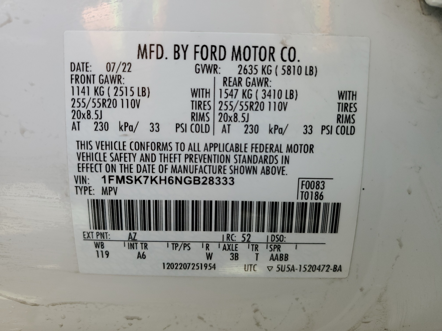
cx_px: 221
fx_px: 332
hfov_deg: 67.3
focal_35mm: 26
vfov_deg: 53.1
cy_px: 166
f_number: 1.5
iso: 50
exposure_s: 1/435
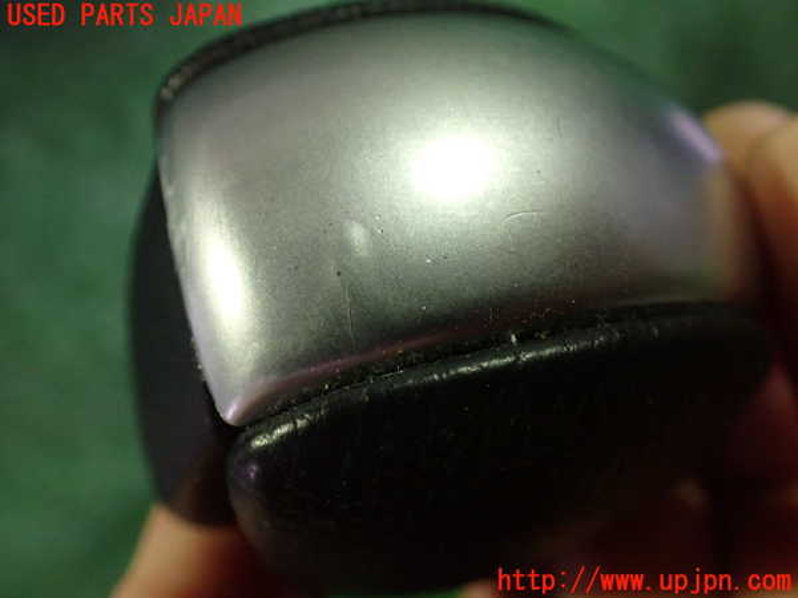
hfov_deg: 56.8
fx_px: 738
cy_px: 299
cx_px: 399
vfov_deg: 44.2
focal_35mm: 32
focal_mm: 5.79
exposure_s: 1/50
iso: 800
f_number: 2.4
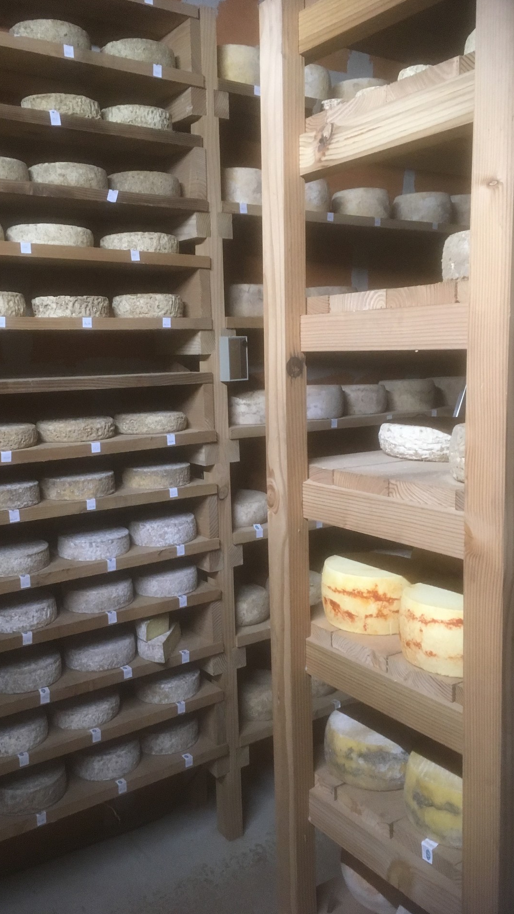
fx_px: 776
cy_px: 454
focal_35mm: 32
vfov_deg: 61.0
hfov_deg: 36.7
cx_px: 249
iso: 200
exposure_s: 1/33
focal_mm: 4.15
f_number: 2.2
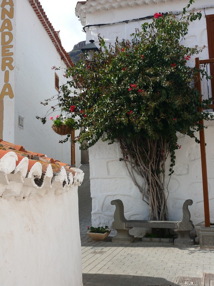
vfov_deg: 46.8
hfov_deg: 35.9
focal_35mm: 40
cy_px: 143
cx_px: 107
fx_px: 330
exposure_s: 1/200
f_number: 4.5
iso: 100
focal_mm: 8.5
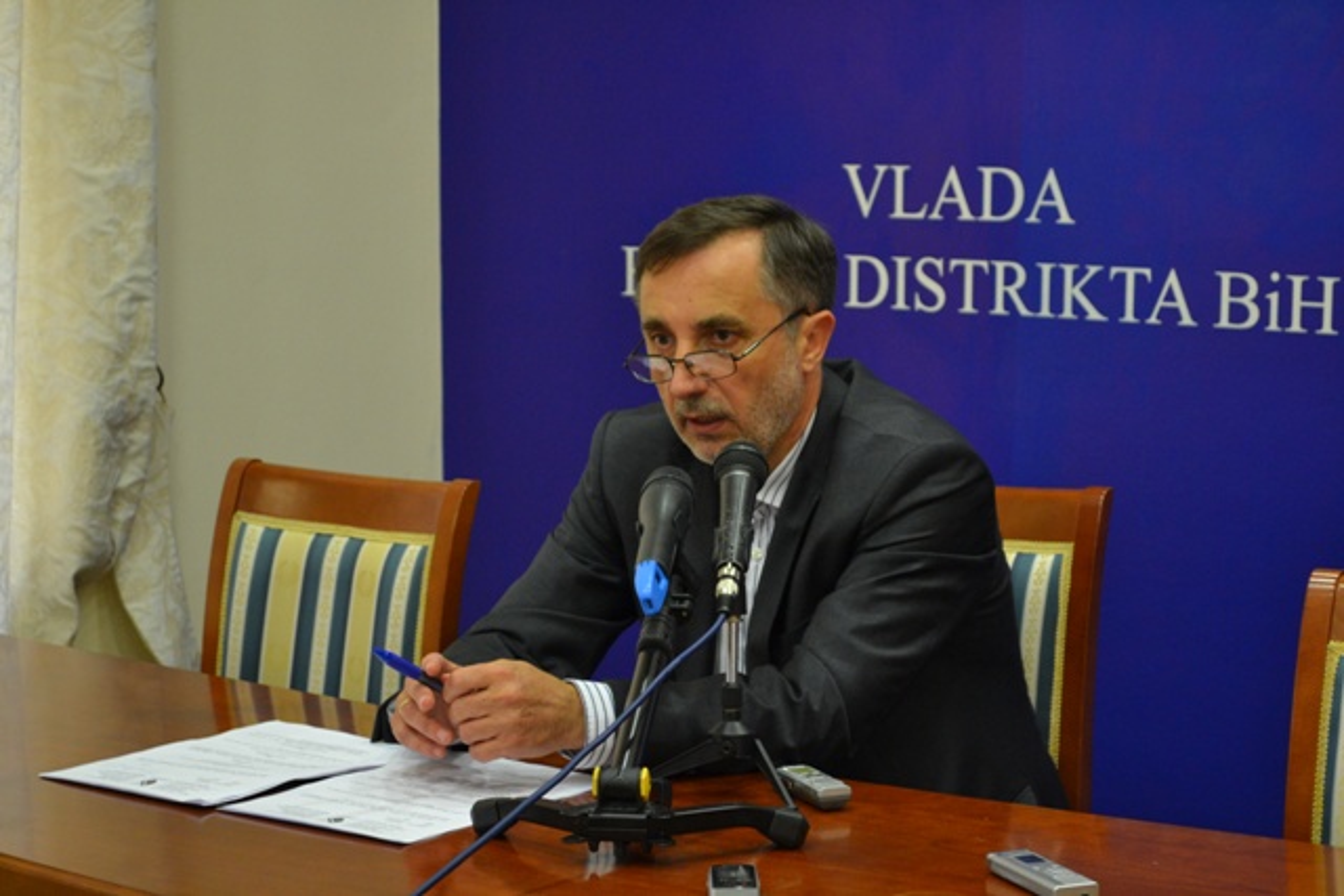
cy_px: 448
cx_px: 672
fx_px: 3080
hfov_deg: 24.6
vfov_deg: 16.6
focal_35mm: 82
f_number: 5.6
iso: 1400
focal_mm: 55
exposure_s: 1/60
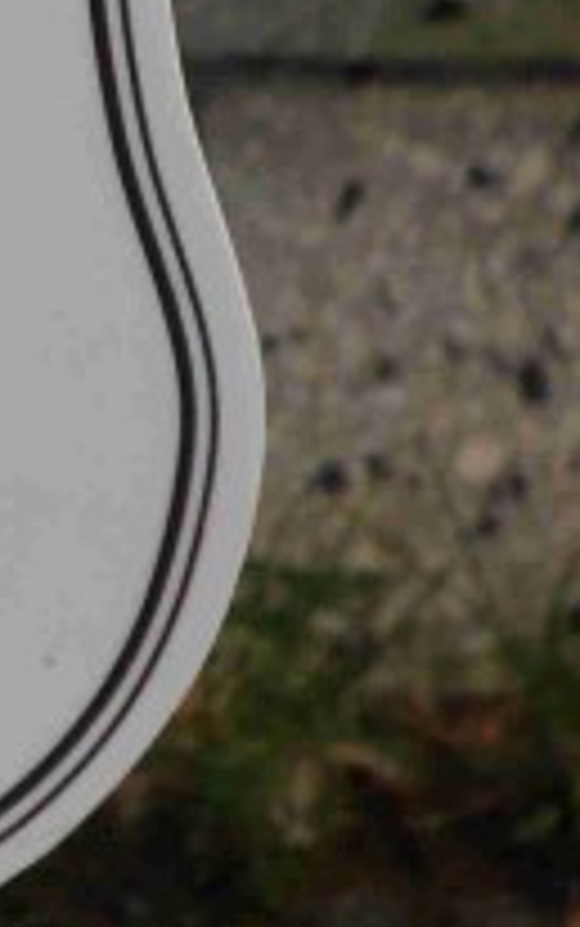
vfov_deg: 2.7
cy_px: 22
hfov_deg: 1.7
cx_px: -742
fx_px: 19927
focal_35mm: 789
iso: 80
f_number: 5.7
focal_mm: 42.54
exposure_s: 1/250
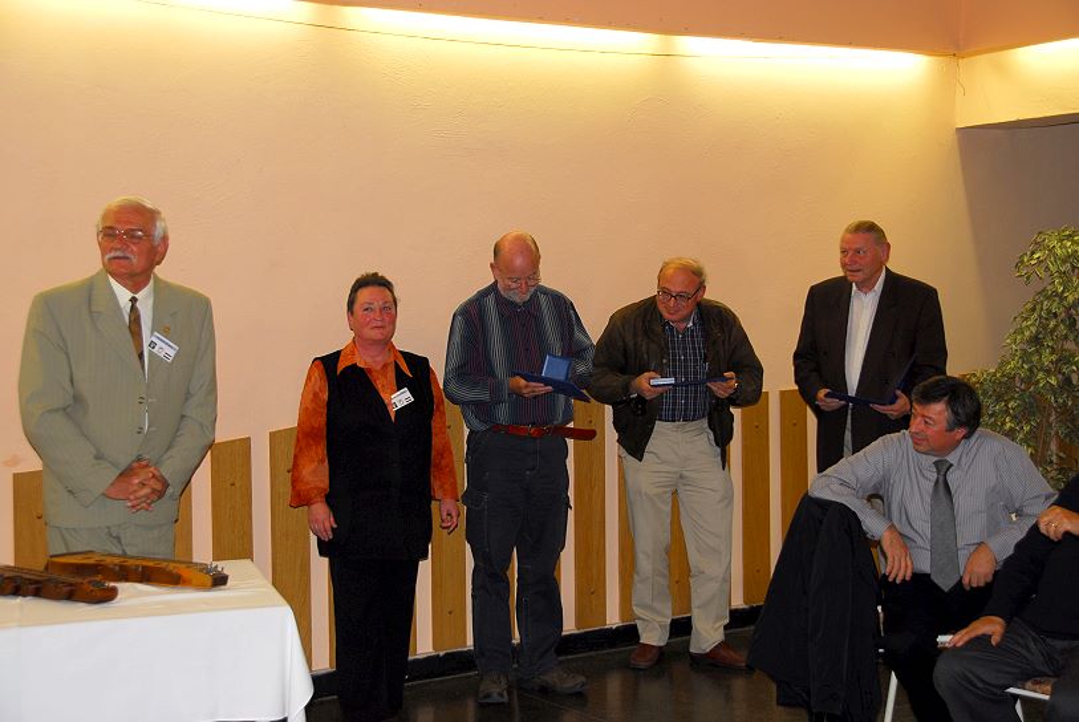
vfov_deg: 23.8
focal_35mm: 57
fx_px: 1710
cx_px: 540
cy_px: 361
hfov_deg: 35.0
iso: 200
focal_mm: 38
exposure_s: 1/60
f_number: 4.2
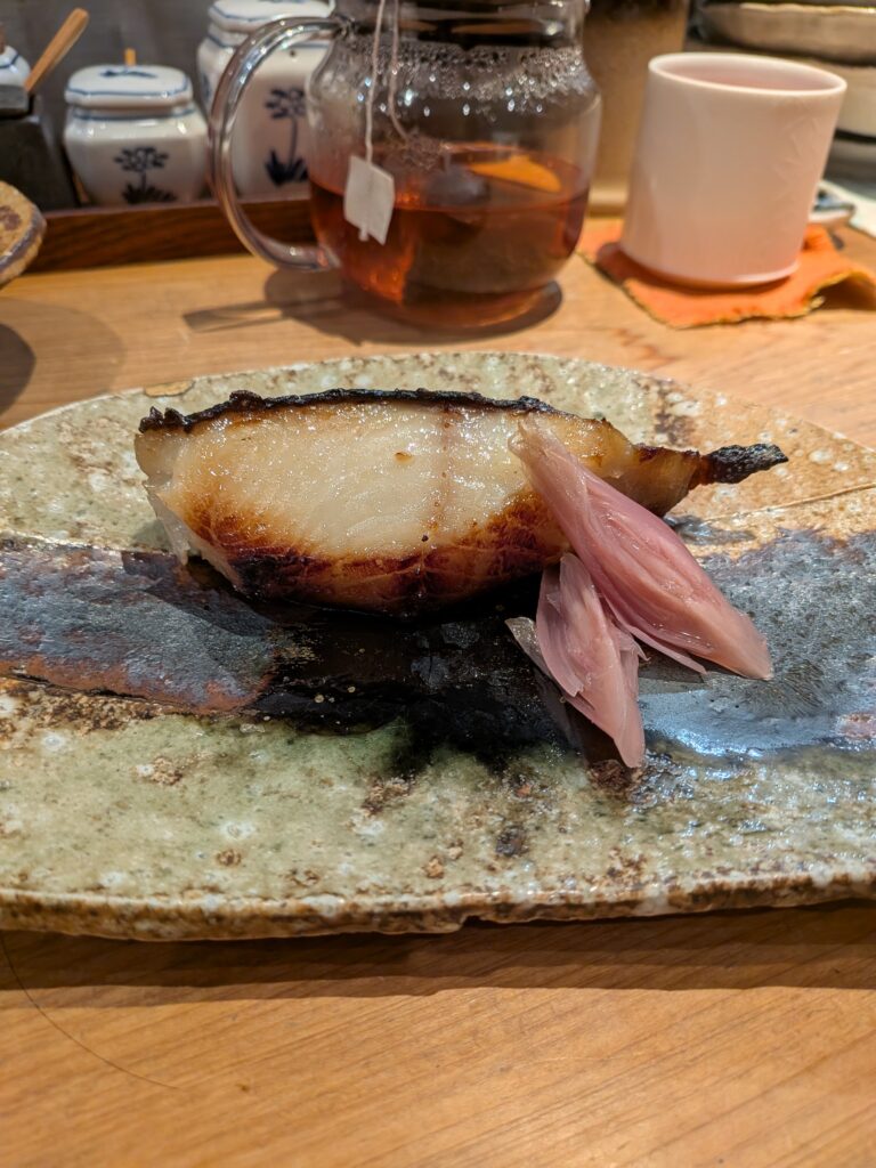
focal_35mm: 24
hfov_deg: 56.8
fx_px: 810
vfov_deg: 71.6
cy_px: 584
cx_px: 438
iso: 26
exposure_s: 1/29.3
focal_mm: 4.53
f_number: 1.7
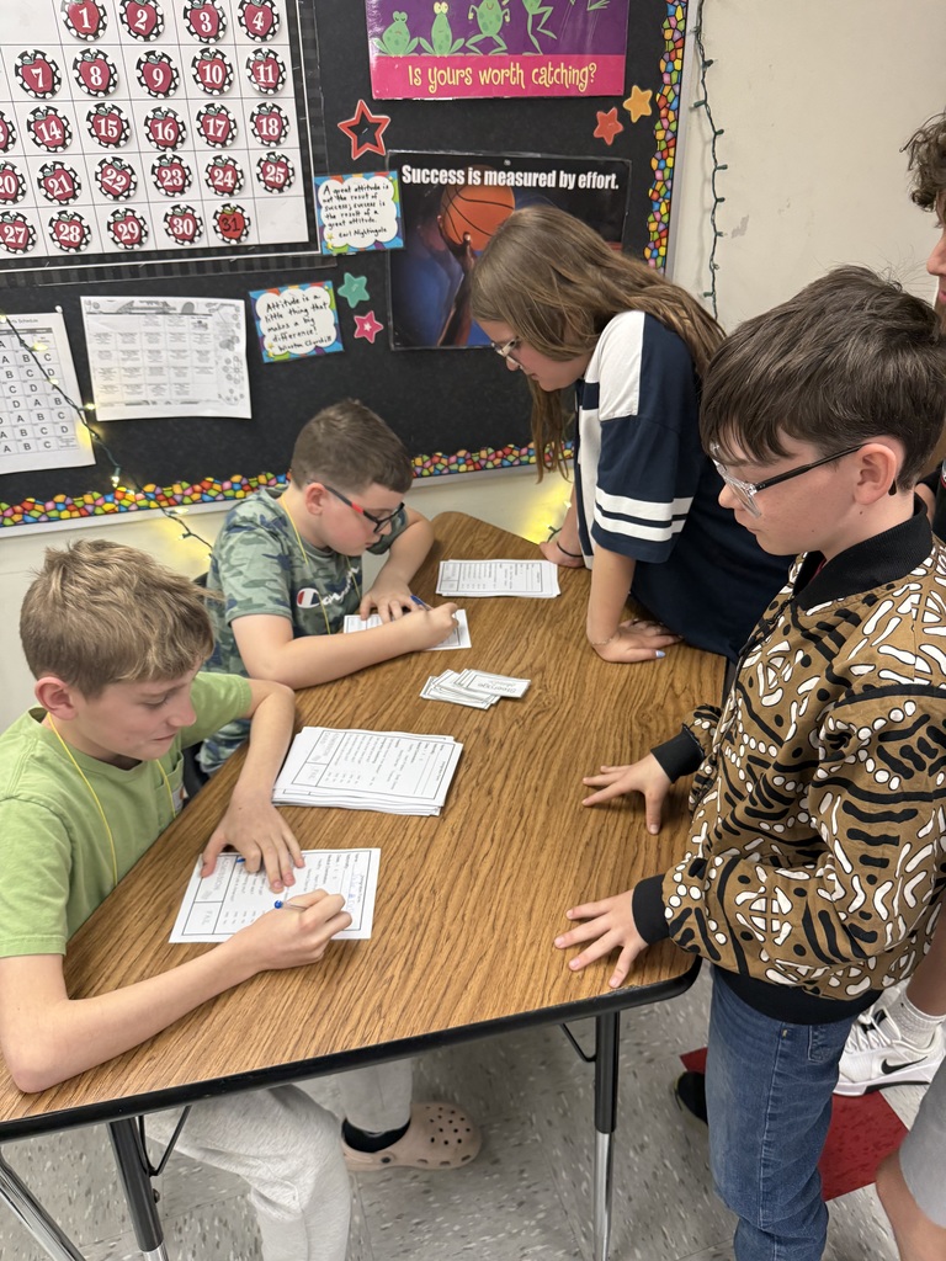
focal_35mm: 24
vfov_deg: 71.6
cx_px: 473
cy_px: 630
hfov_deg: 56.8
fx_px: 875
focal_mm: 6.76
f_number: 1.78
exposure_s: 1/60
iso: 250
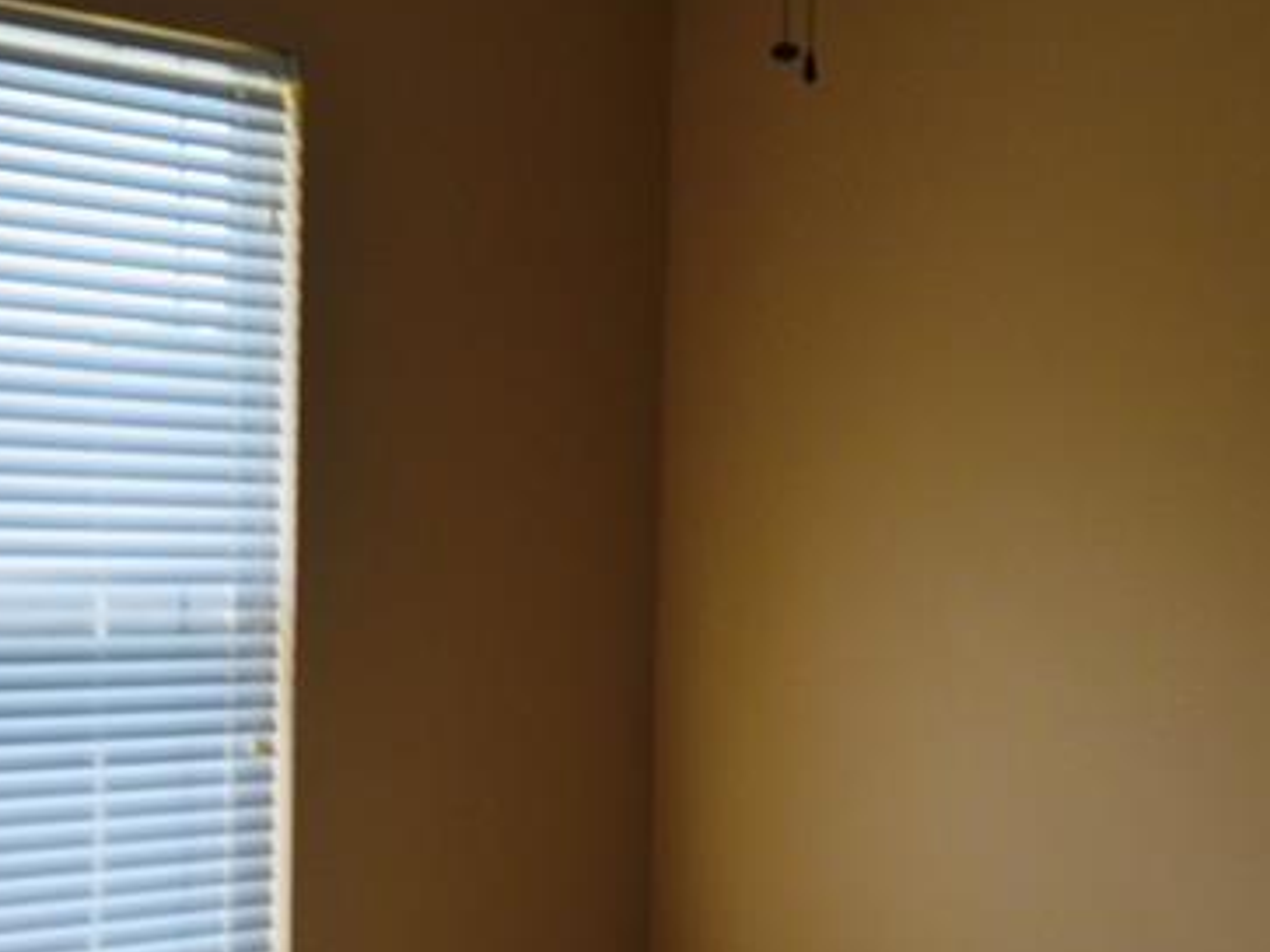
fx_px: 2457
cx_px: 612
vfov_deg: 21.9
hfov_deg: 29.0
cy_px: 574
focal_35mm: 67
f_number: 8
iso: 450
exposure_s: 1/60
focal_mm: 22
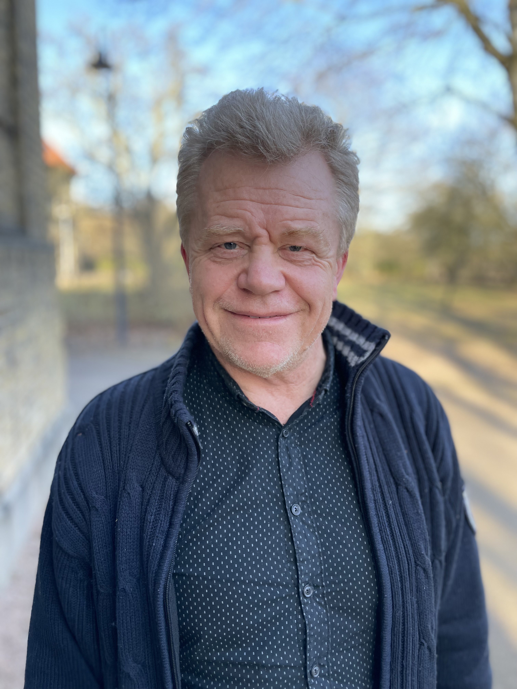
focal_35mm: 26
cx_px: 258
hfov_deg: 53.1
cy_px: 344
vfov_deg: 67.3
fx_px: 518
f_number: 1.6
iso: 40
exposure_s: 1/196
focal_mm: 4.2
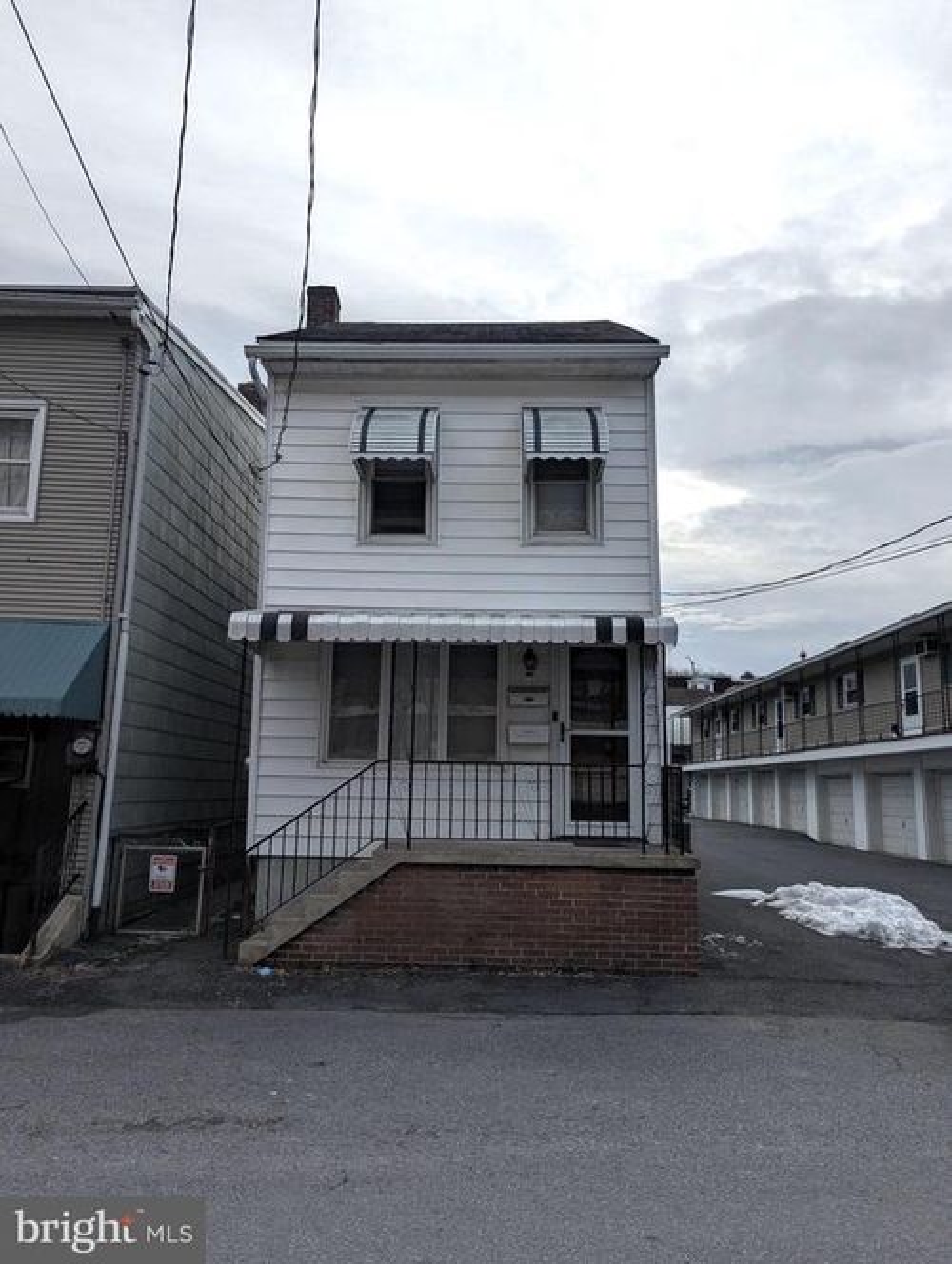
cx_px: 476
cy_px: 632
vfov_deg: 71.5
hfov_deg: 56.9
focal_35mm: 24
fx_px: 878
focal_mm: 6.81
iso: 33
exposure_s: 1/1742
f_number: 1.85
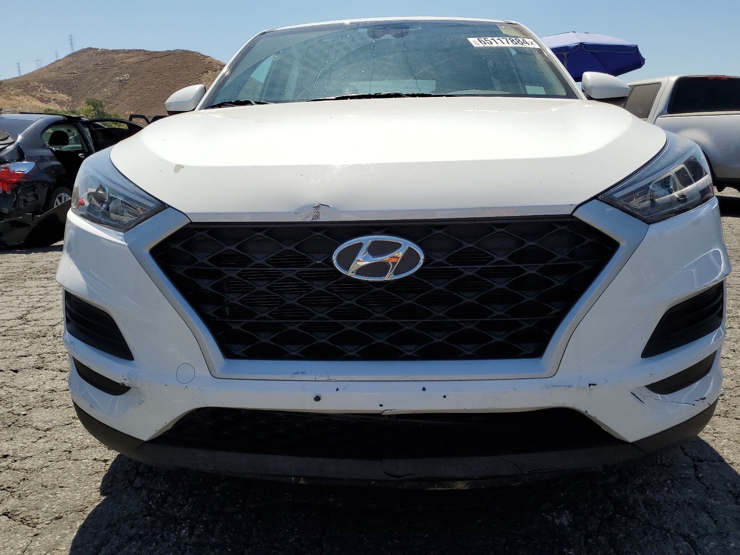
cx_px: 375
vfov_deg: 51.4
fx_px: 577
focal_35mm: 27
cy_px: 284
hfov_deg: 65.3
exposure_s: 1/5000
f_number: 1.5
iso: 50
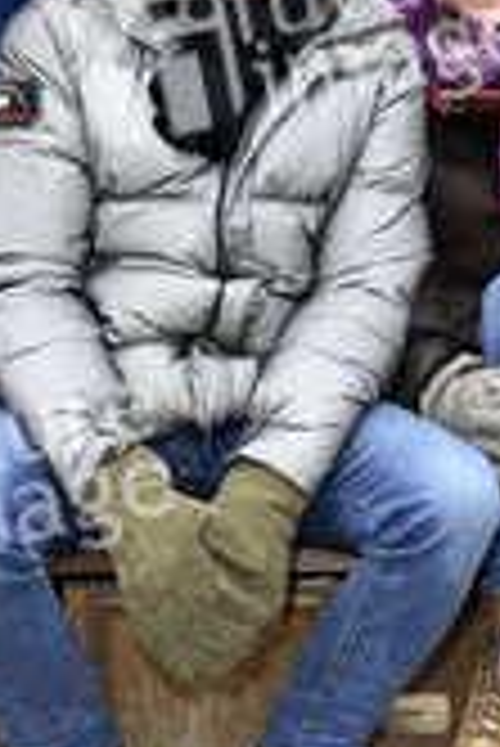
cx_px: 432
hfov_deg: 20.6
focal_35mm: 65
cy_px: 266
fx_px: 1351
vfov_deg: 30.8
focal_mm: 27
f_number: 16
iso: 1000
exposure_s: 1/60
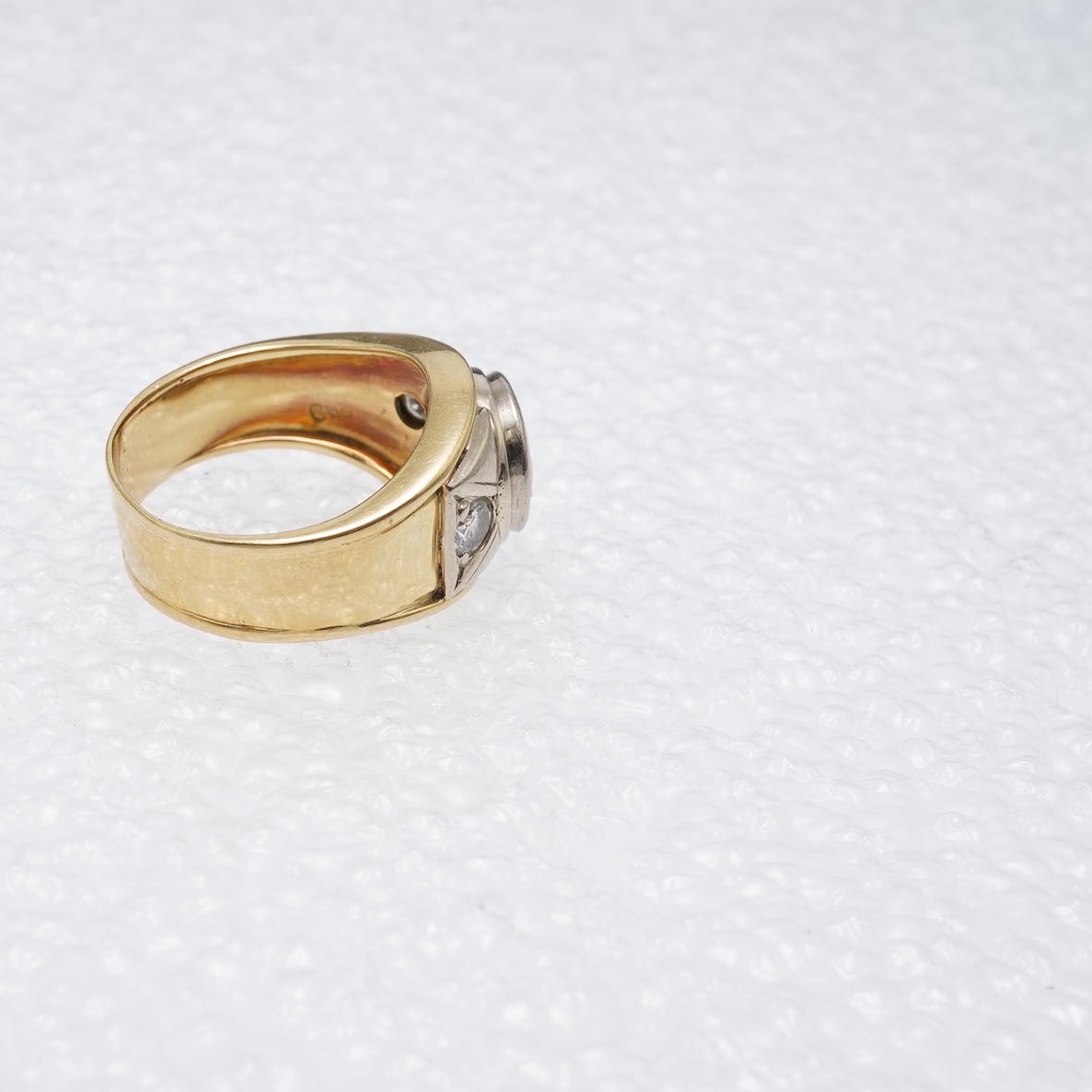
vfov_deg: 29.6
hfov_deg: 29.3
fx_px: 2070
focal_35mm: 58
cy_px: 543
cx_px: 343
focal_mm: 30
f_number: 22
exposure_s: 1/125
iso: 500
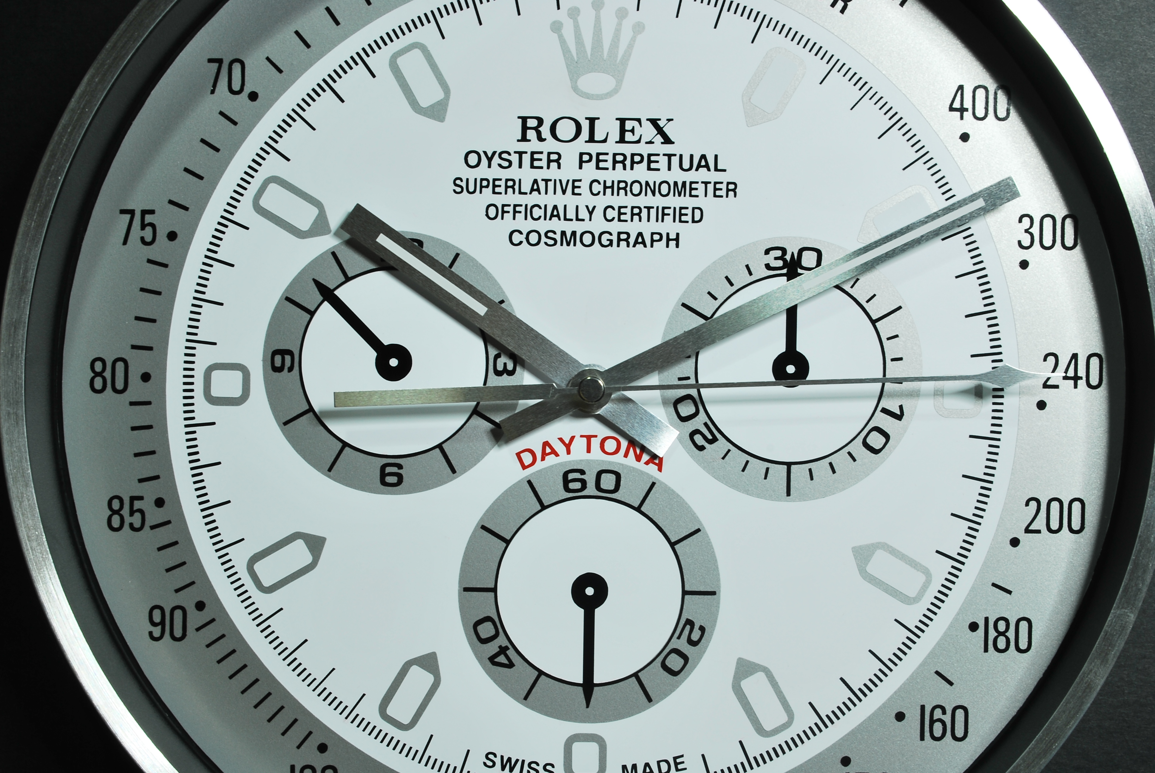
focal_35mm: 52
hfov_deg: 37.8
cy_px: 386
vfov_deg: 25.8
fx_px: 1686
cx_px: 578
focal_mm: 35
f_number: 16
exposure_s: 4
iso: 100
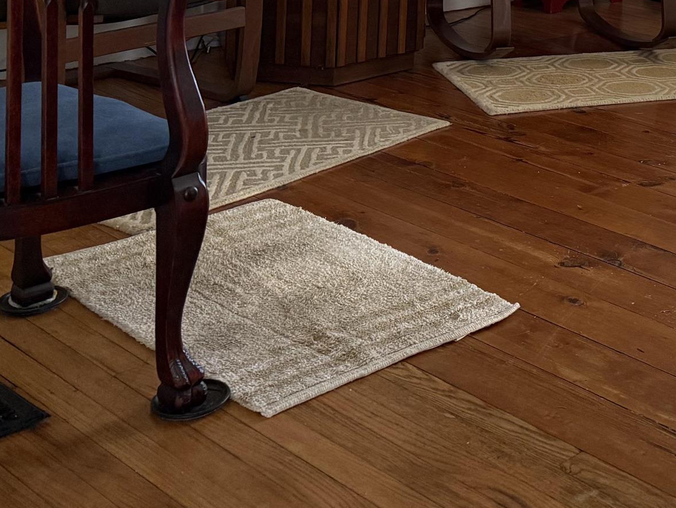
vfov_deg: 21.1
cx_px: 691
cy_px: -156
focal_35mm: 63
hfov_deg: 28.6
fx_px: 1231
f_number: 1.78
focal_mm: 6.76
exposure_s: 1/120
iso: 400
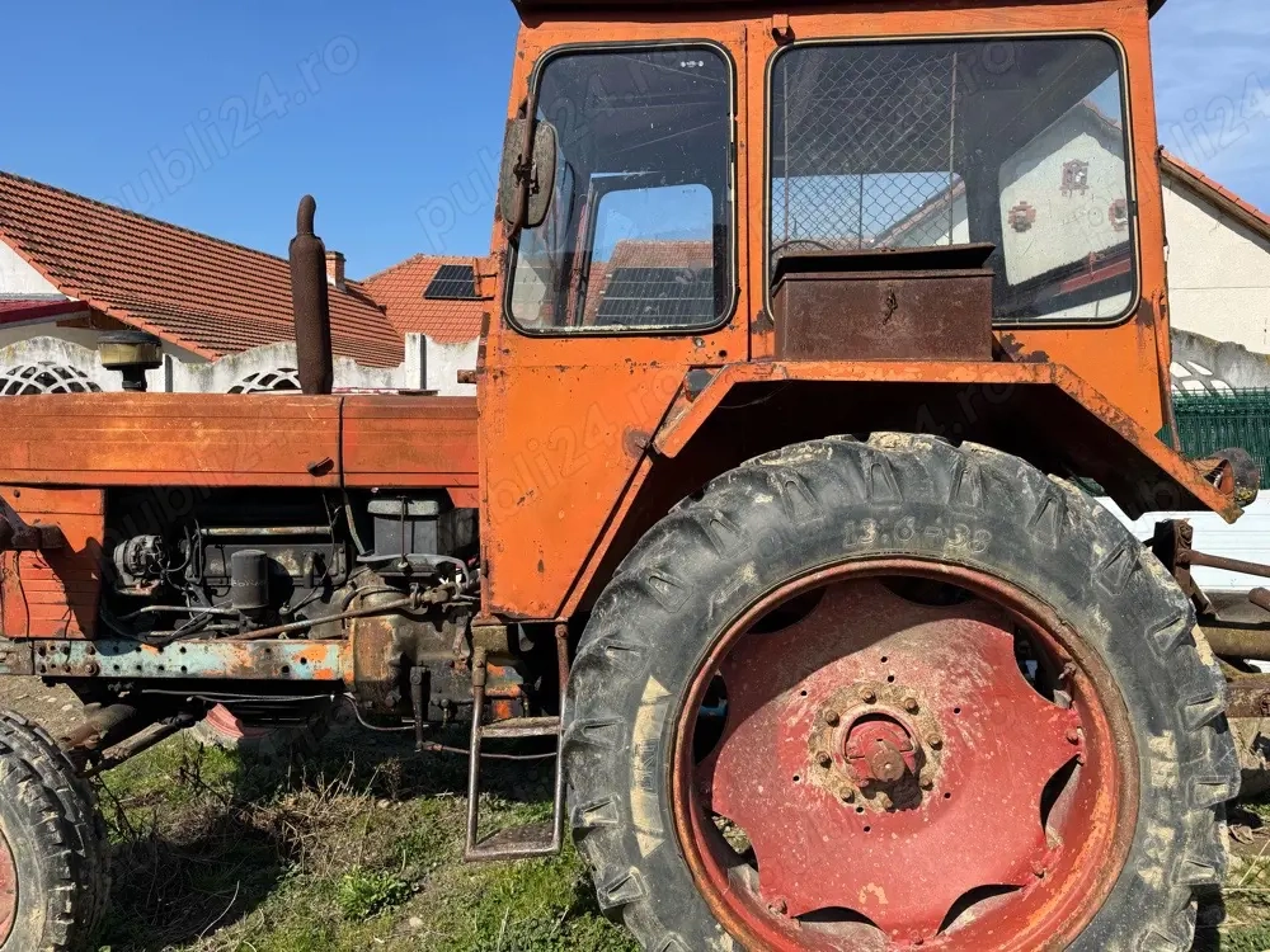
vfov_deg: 56.8
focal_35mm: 24
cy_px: 476
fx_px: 881
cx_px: 635
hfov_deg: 71.6
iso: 80
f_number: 1.78
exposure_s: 1/3597
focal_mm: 6.76
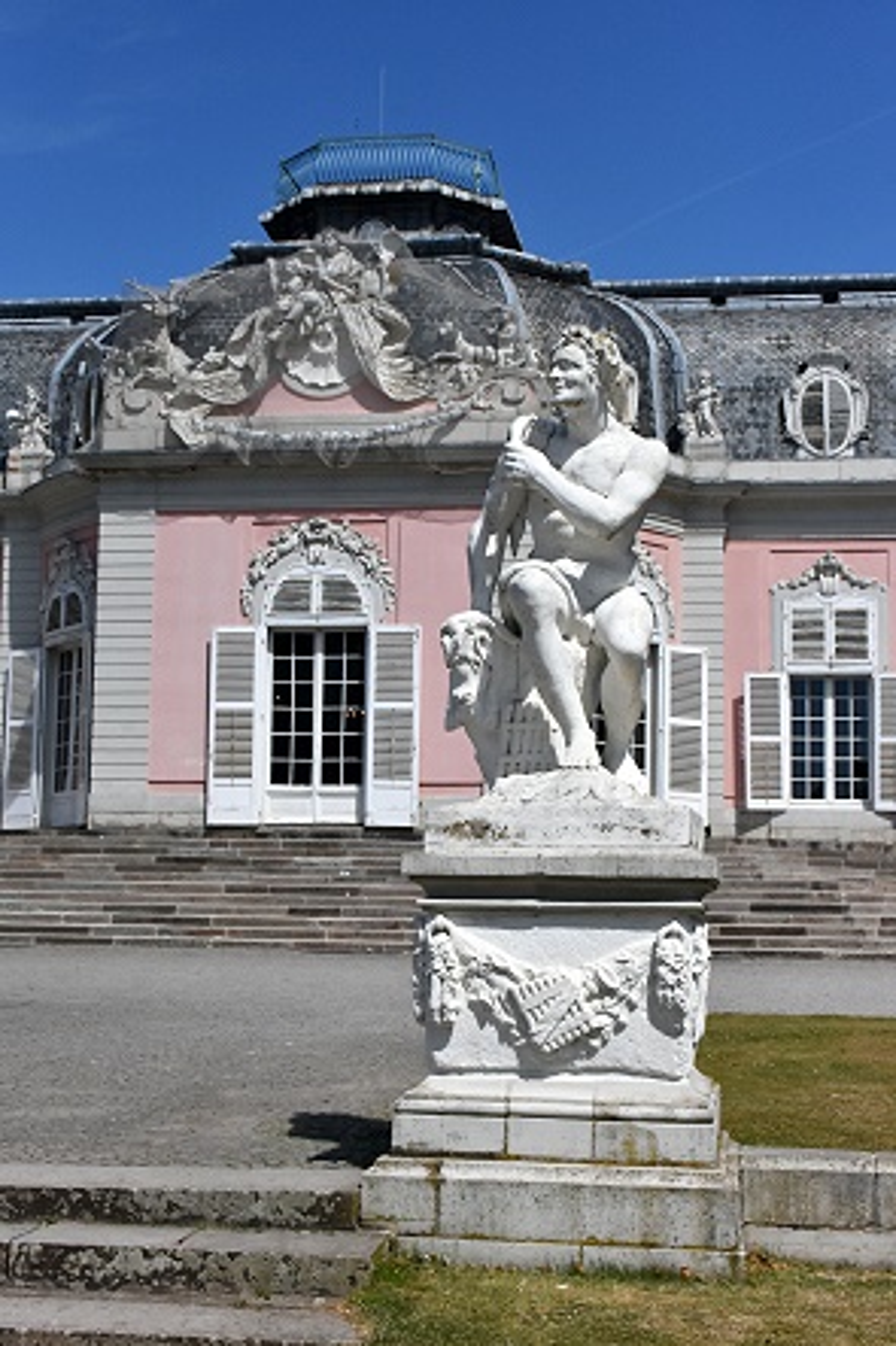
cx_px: 448
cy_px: 673
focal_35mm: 48
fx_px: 1793
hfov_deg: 28.1
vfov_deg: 41.1
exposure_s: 1/8000
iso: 800
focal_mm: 32
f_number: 8
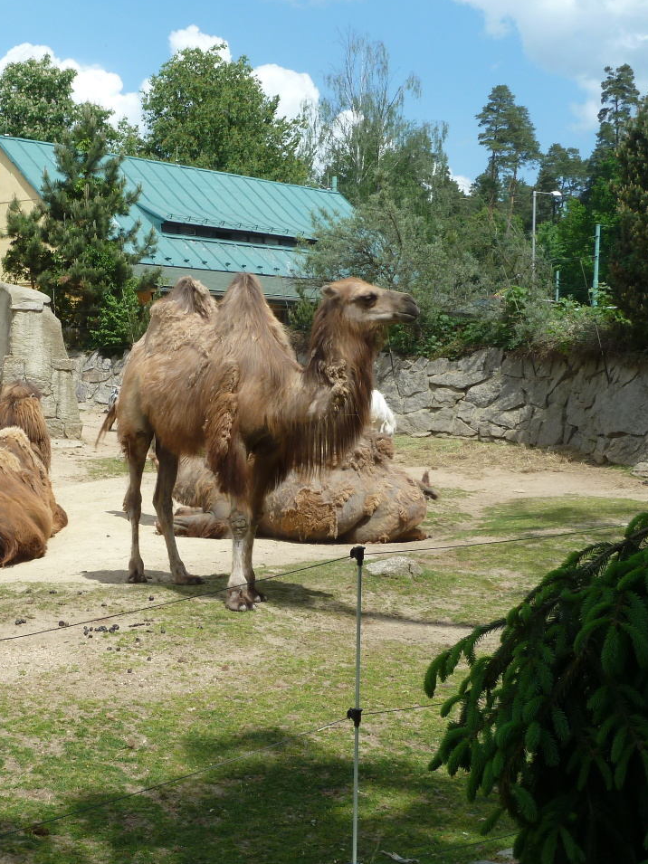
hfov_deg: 24.4
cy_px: 431
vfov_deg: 32.7
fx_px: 1473
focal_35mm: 59
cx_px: 138
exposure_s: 1/400
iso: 80
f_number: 4.5
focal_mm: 7.3
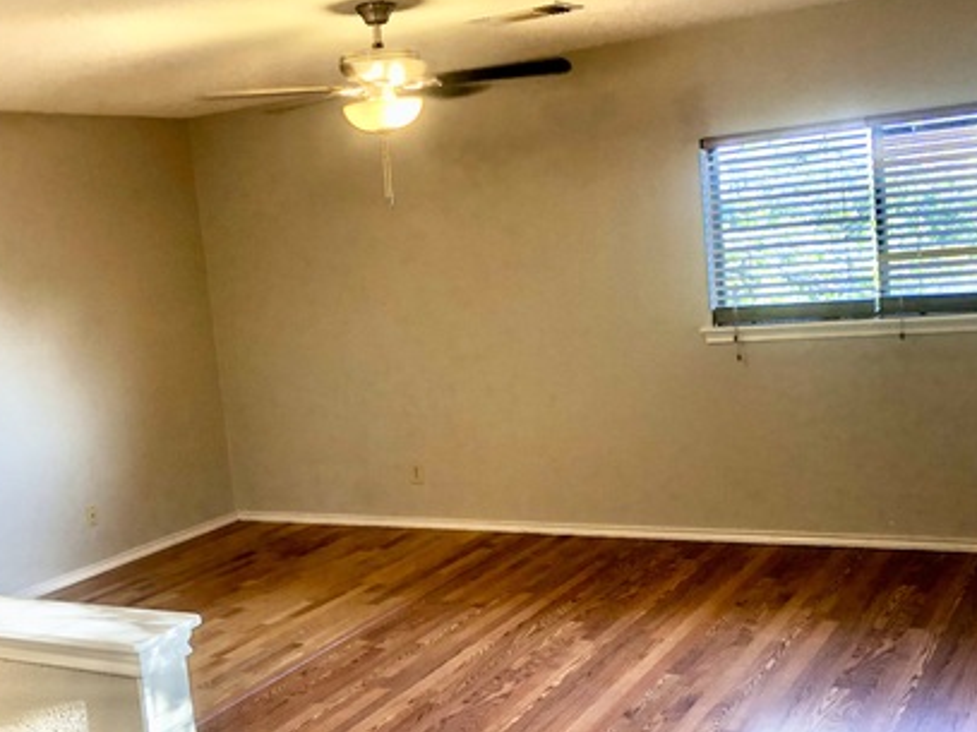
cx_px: 425
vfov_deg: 32.8
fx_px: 1241
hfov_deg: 42.9
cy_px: 427
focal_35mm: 44
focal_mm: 3.99
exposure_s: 1/60
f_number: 1.8
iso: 80
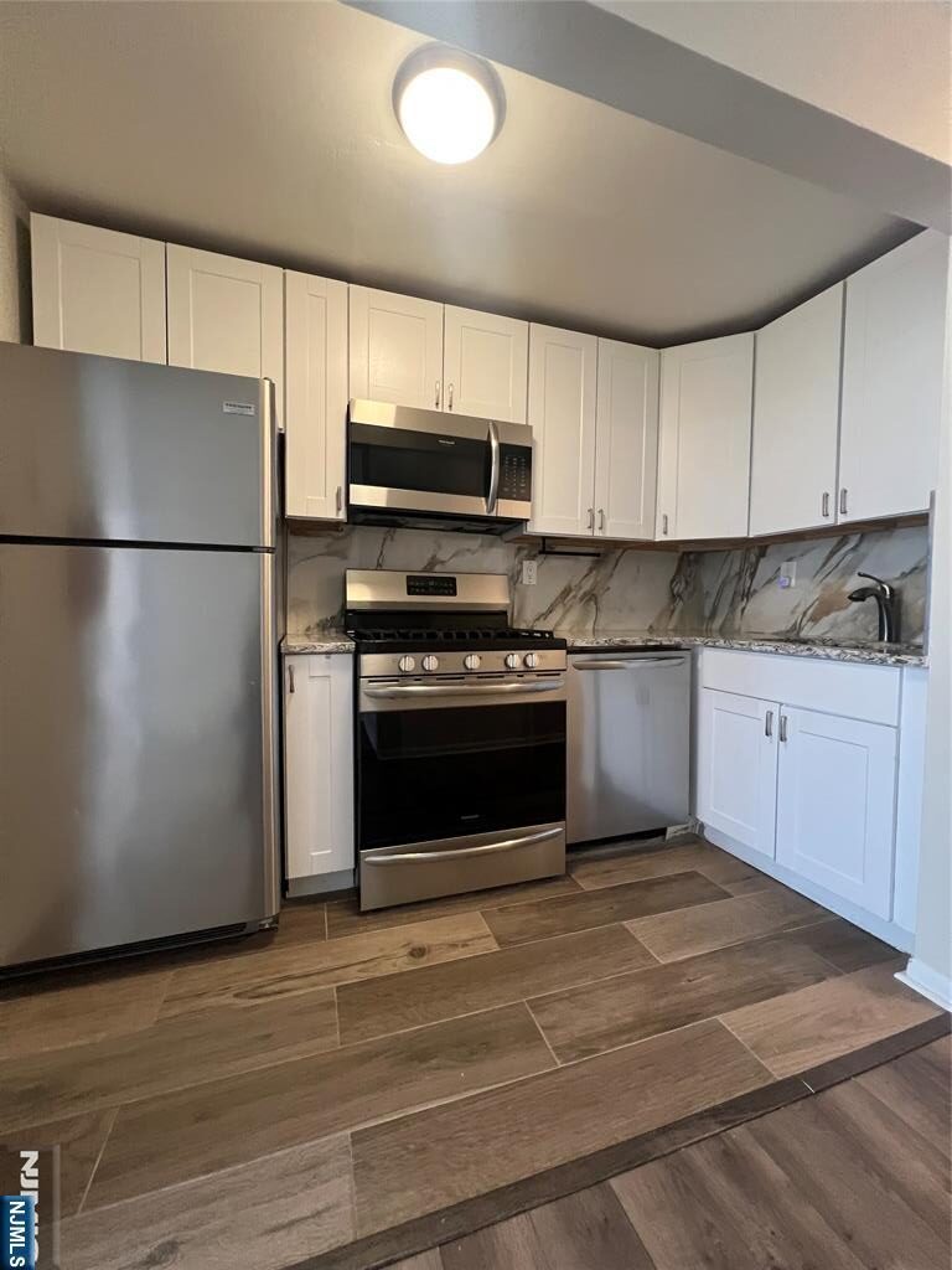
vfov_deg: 106.2
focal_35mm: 13
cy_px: 635
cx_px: 476
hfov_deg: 89.9
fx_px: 477
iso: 400
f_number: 1.8
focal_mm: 1.57
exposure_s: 1/60
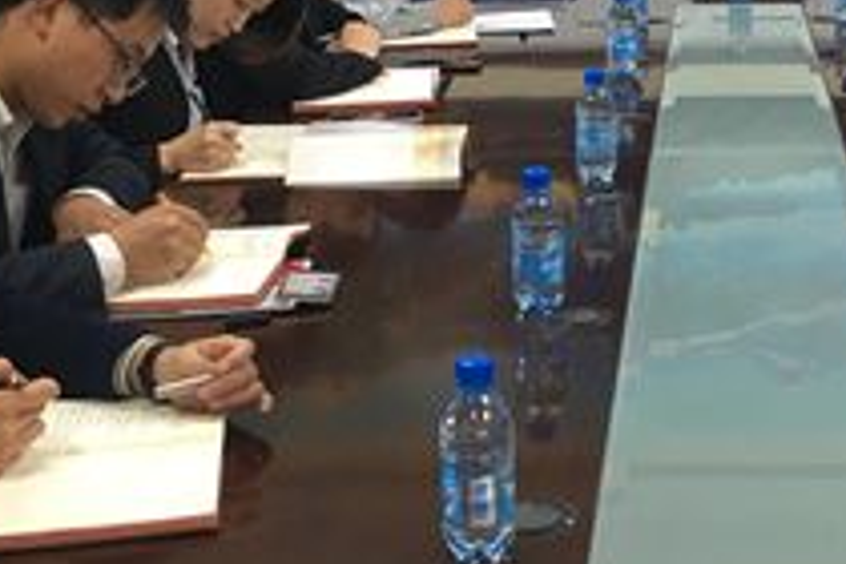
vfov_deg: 17.0
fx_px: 1856
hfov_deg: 25.1
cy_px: 28
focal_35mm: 79
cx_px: 725
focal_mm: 4.15
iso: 32
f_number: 2.2
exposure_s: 1/17
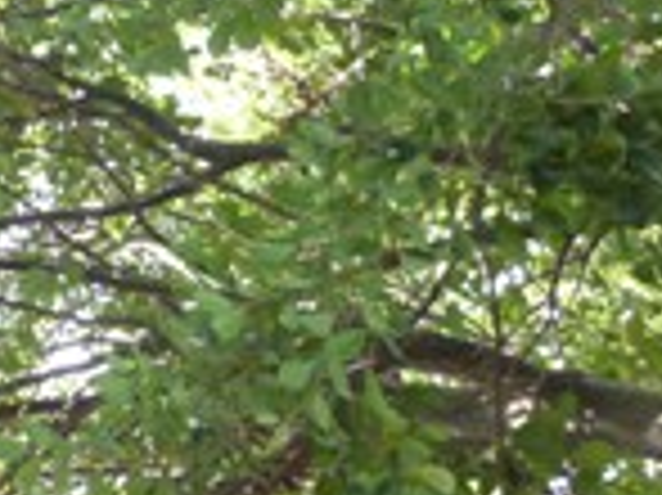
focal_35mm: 84
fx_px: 1605
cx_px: -248
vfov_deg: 17.5
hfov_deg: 20.8
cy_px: 248
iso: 200
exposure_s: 1/60
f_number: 3.1
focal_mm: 5
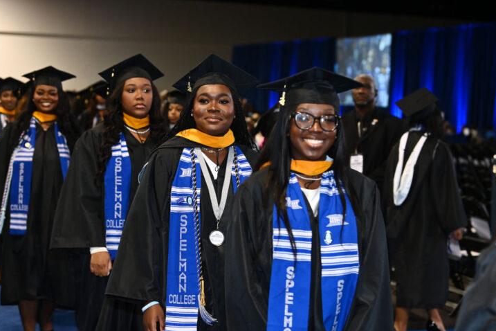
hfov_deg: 27.0
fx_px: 1033
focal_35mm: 75
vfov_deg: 18.2
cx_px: 235
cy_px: 166
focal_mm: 70
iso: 2000
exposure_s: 1/100
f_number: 4
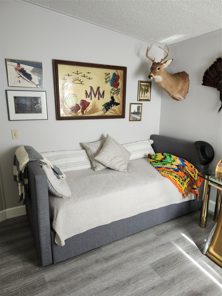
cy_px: 148
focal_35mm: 23
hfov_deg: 58.9
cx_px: 111
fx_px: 197
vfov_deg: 73.9
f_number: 1.8
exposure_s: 1/60
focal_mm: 5.54
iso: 80
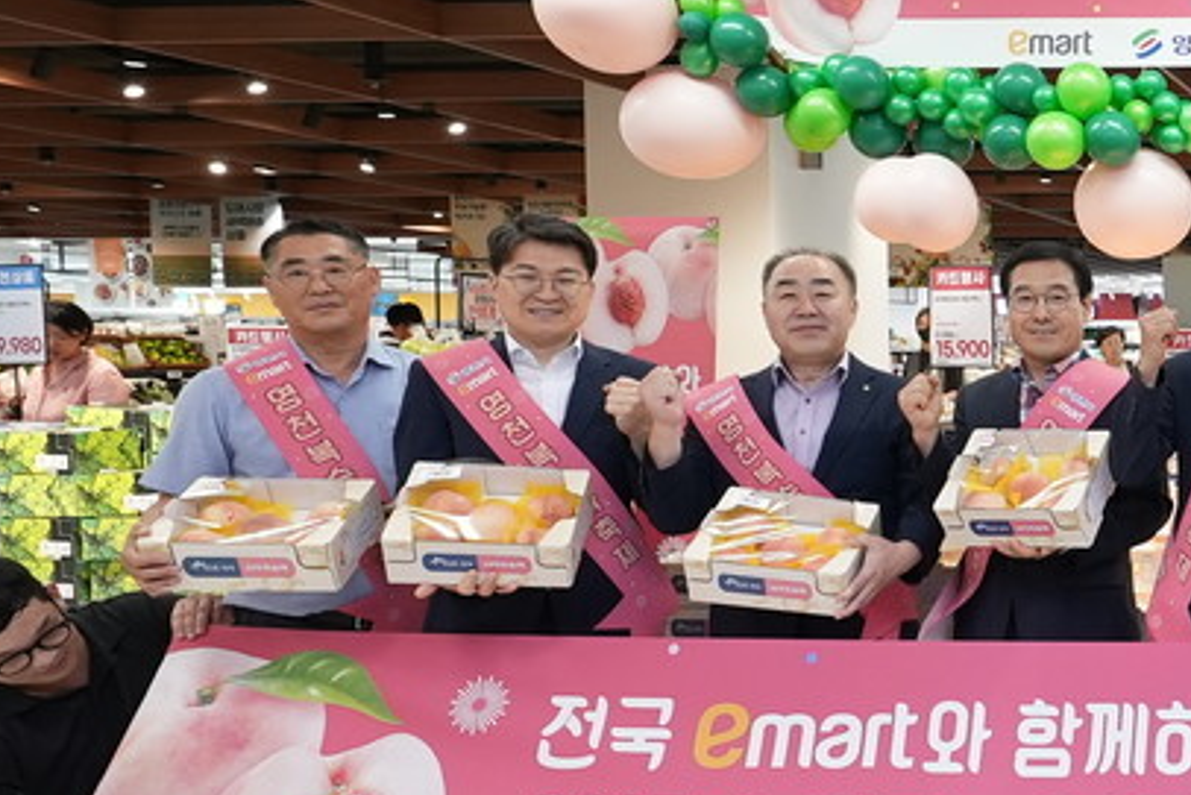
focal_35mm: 41
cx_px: 1455
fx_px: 1357
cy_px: 444
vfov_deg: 32.6
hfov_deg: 36.0
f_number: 5
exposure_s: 1/250
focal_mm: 13
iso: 2500
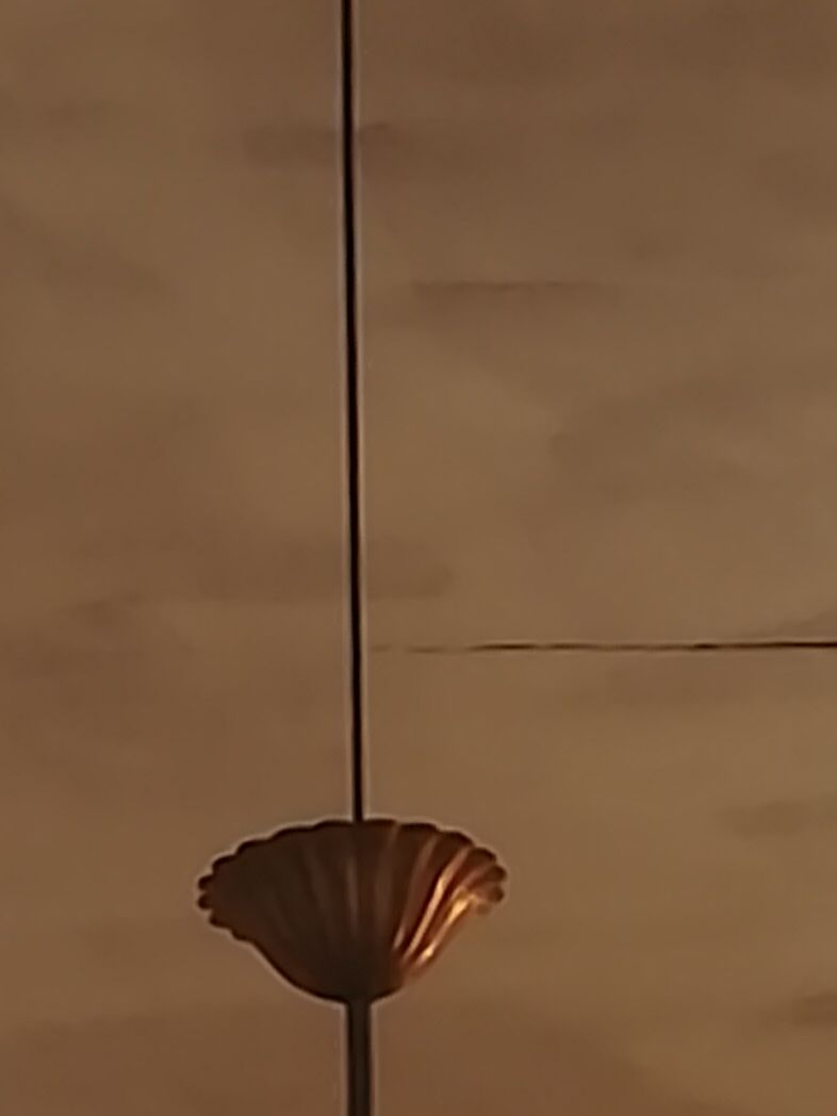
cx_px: -545
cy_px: 866
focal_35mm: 250
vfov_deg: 7.9
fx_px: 8060
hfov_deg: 5.9
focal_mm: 3.83
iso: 160
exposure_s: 1/33.3
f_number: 2.2
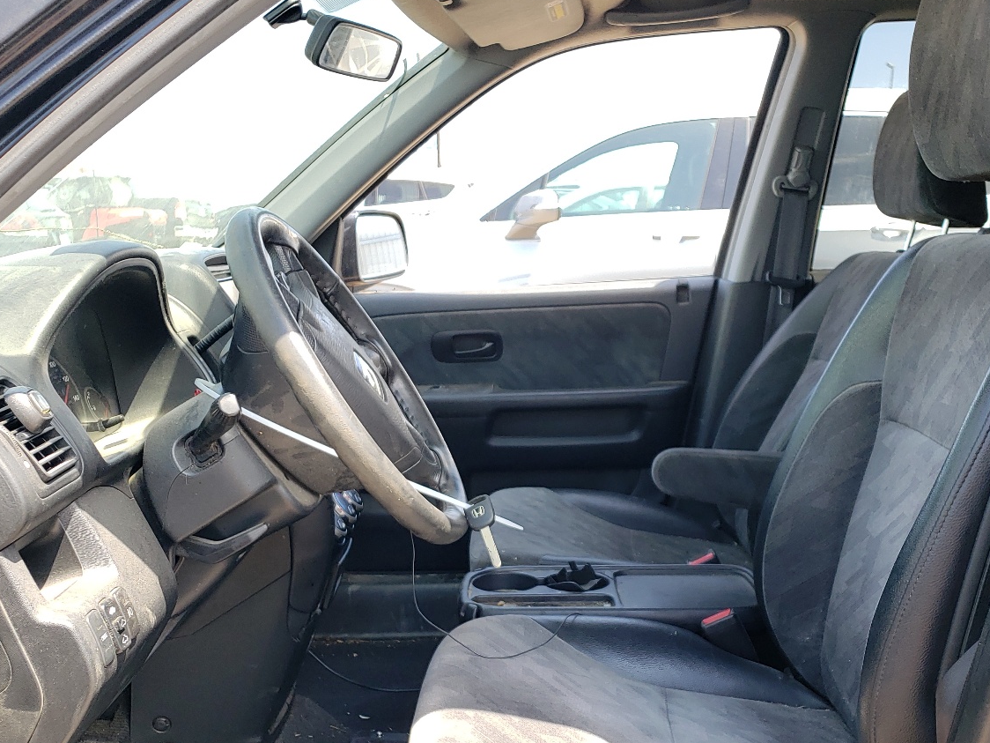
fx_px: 1058
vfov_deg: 38.0
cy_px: 523
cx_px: 547
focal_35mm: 37
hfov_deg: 50.1
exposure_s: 1/333
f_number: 1.5
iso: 50
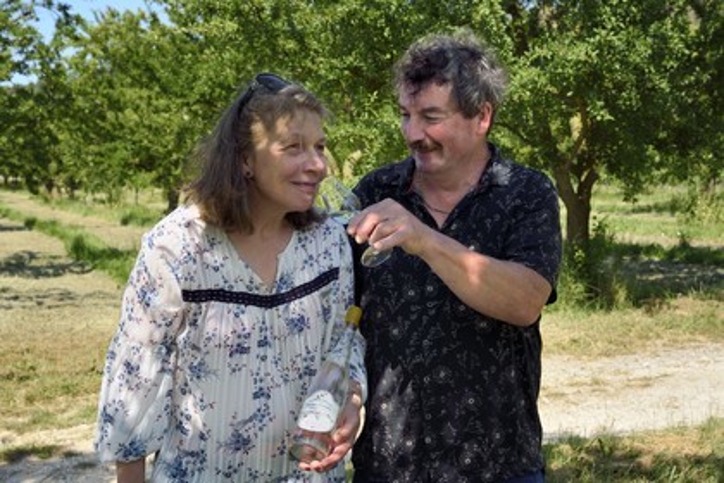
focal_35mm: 50
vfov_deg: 27.0
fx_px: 1005
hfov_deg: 39.6
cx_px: 362
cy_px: 242
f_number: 9
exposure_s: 1/320
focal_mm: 50
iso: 200
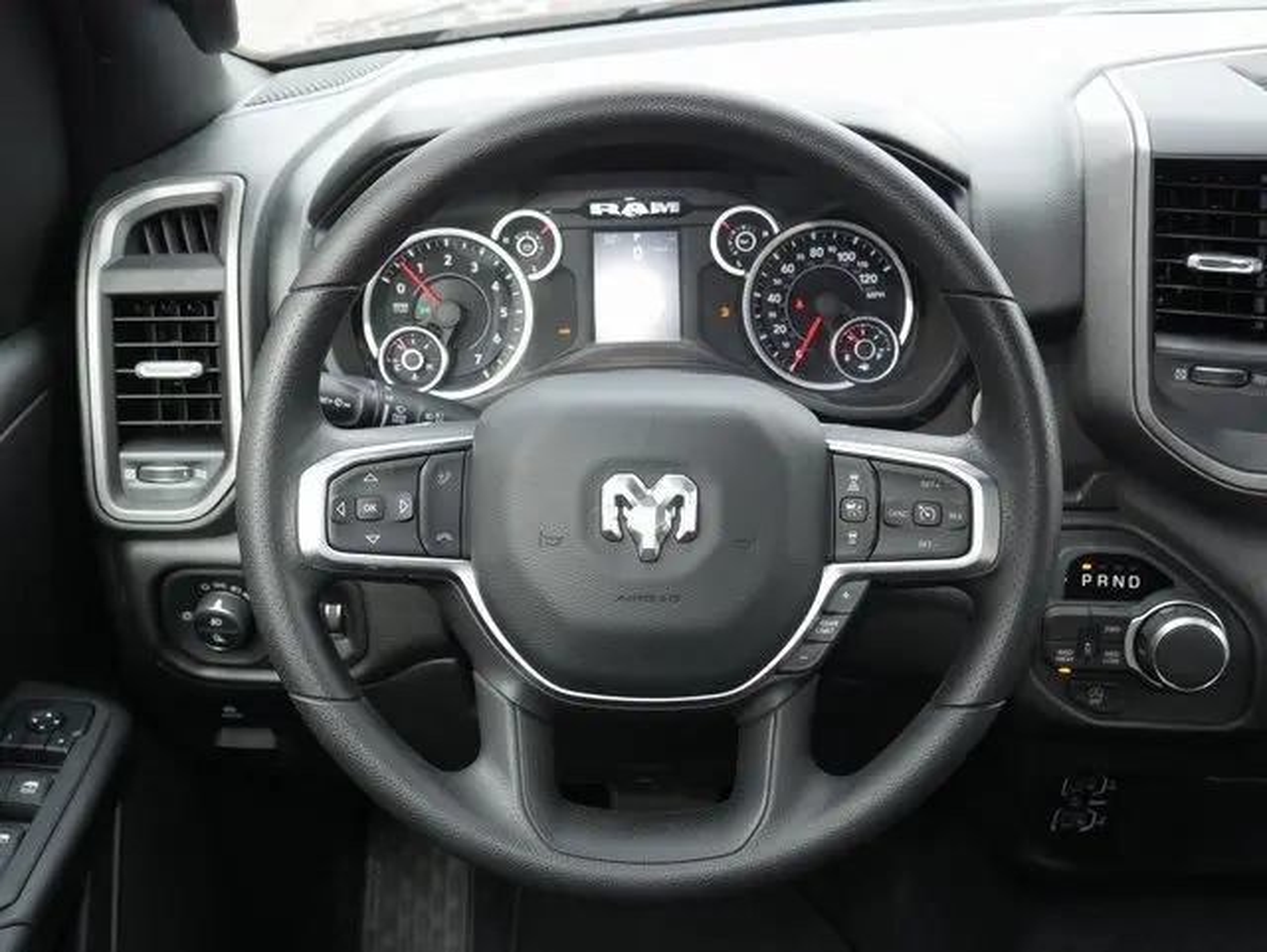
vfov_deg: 36.0
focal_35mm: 40
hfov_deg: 46.8
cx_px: 634
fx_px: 1465
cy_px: 476
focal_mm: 20
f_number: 5
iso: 400
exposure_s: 1/60
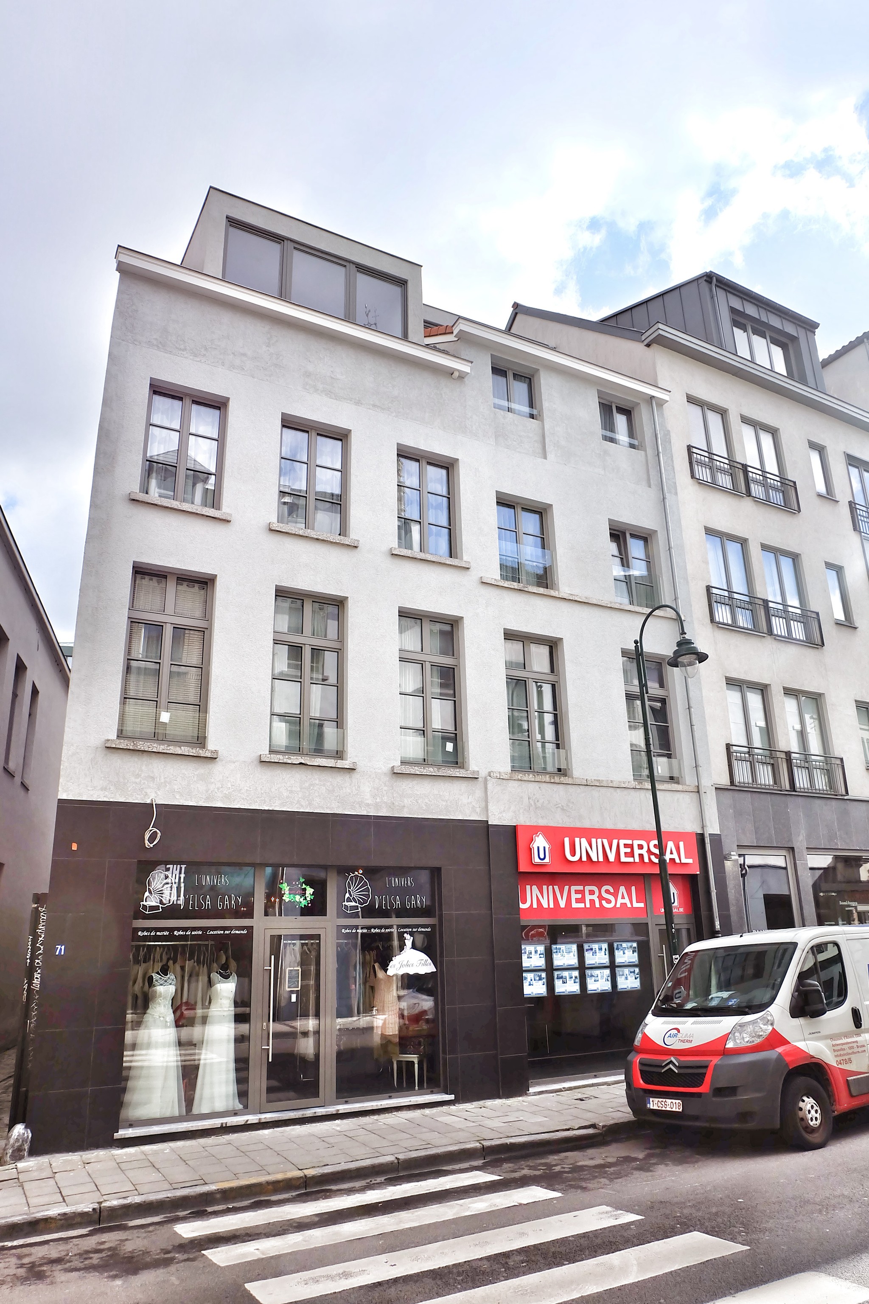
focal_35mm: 24
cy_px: 652
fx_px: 869
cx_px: 434
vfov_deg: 73.7
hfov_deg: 53.1
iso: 400
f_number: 9
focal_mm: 16
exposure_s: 1/350
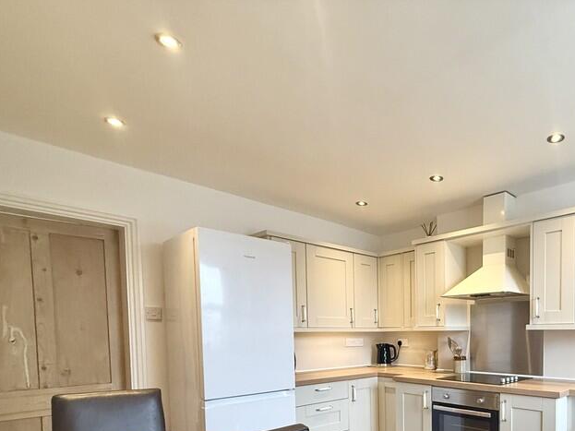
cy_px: 353
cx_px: 451
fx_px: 382
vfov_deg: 54.3
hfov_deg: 67.7
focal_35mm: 23
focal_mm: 2.22
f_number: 2.2
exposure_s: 1/99
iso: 250
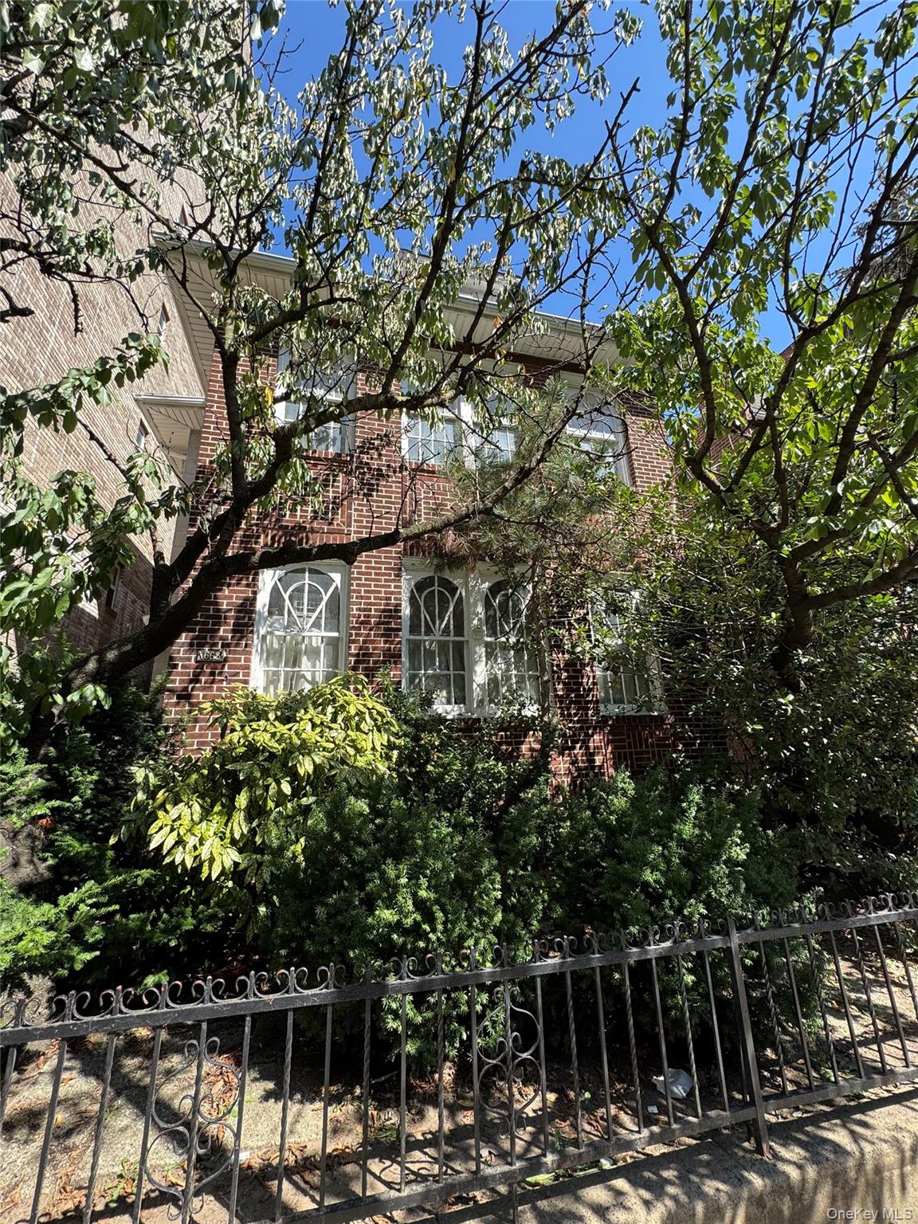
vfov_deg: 102.1
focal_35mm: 14
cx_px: 459
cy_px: 612
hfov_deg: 85.7
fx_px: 495
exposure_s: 1/445
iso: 40
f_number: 2.2
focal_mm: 2.22
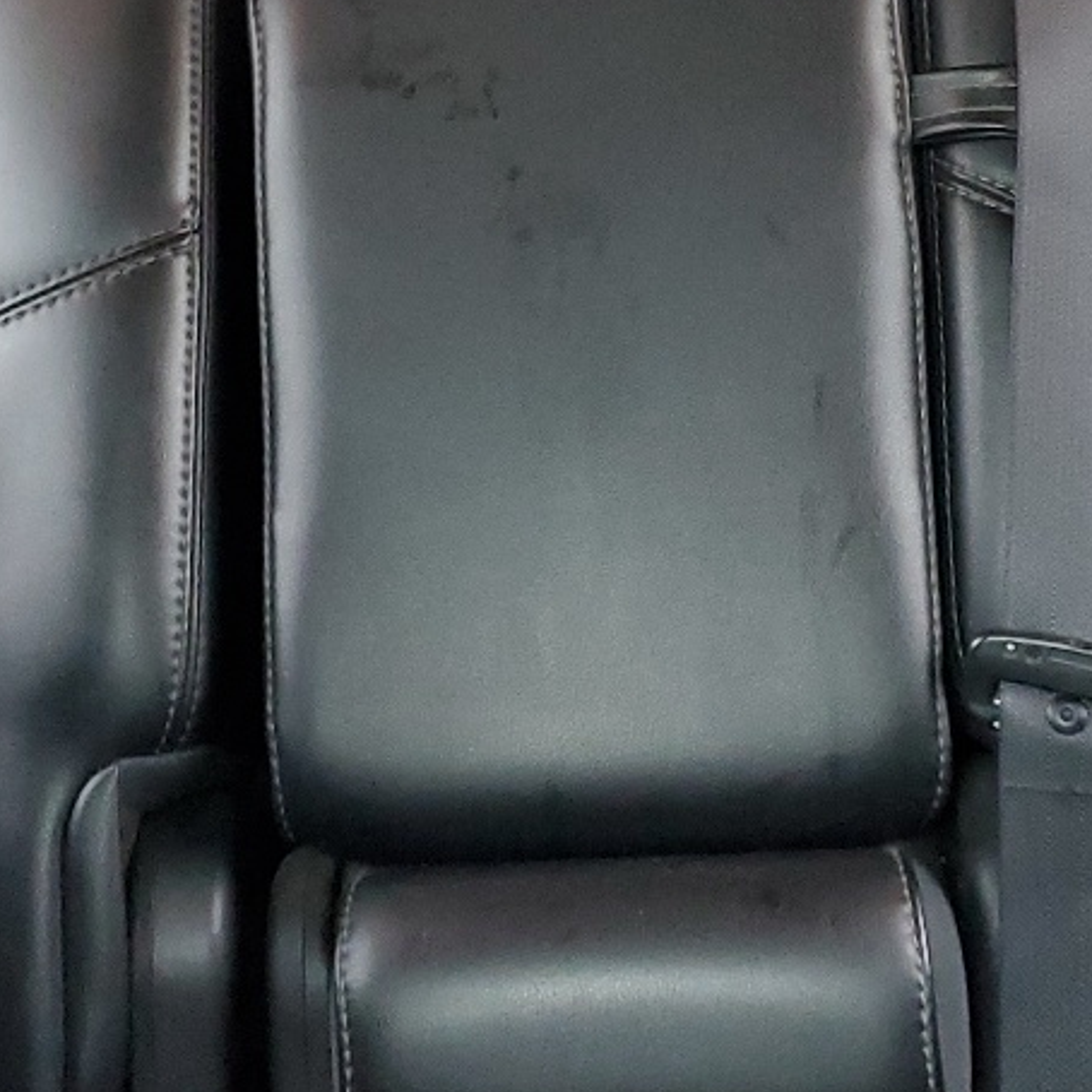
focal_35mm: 81
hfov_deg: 21.4
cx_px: 515
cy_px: 293
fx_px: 2891
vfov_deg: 21.2
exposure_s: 1/60.2
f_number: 1.5
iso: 403
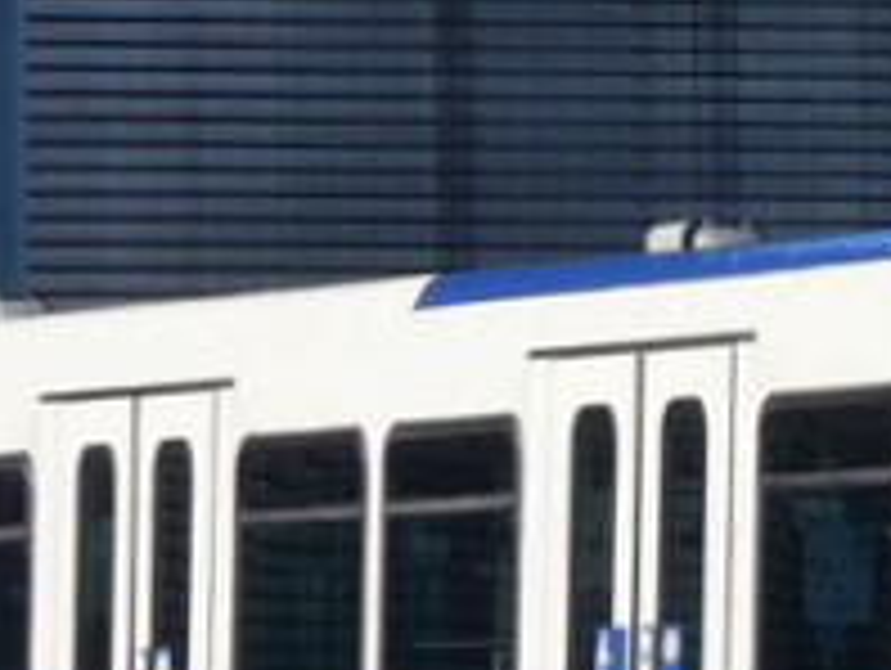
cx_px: 1584
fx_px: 17936
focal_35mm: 696
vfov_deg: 2.1
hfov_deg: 2.8
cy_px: 337
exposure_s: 1/400
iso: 100
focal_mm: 22.6
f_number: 5.6
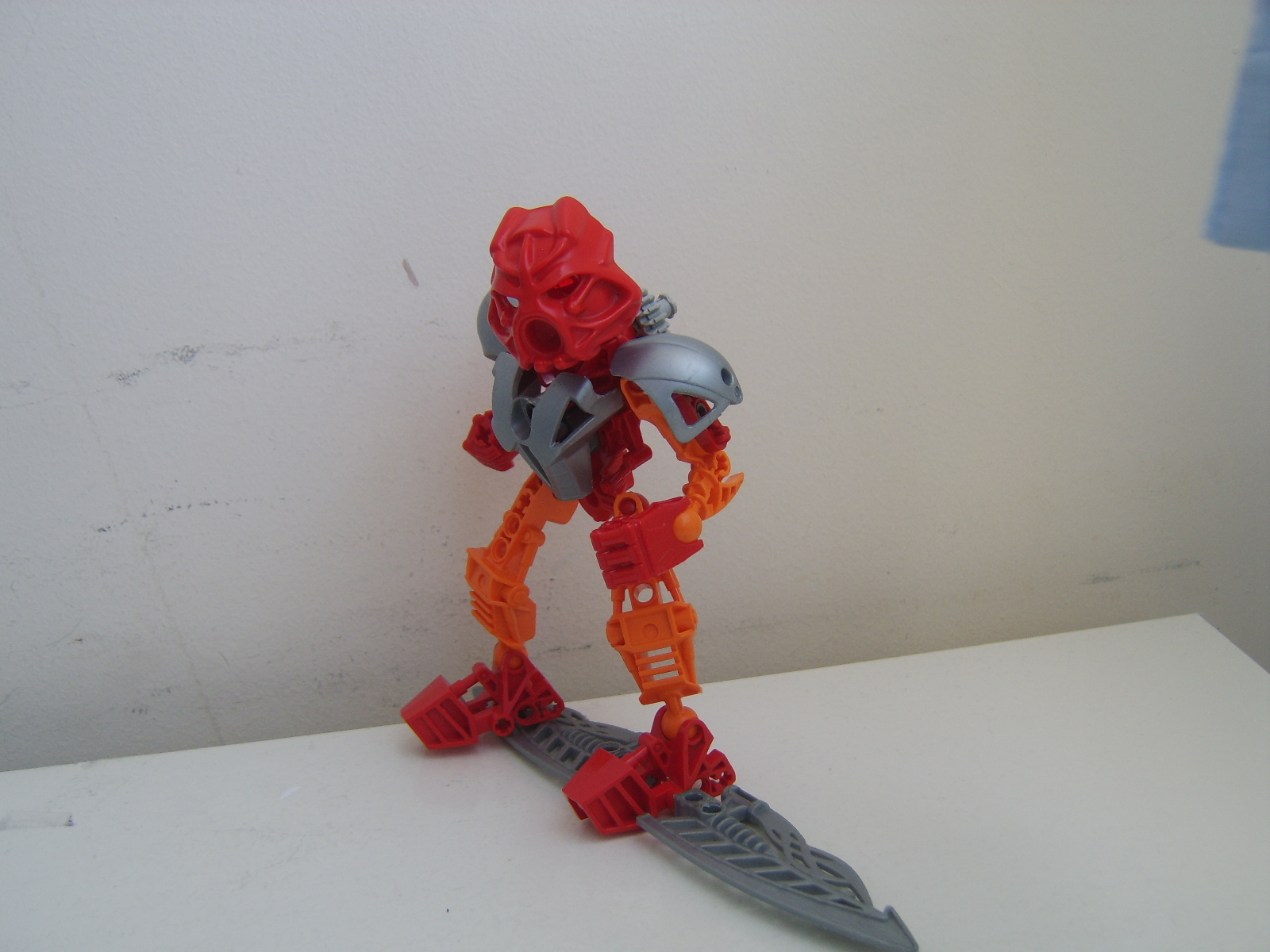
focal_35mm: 31
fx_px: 1137
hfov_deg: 58.4
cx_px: 635
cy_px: 476
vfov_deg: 45.4
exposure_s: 1/5
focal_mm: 8.13
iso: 71
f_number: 2.7
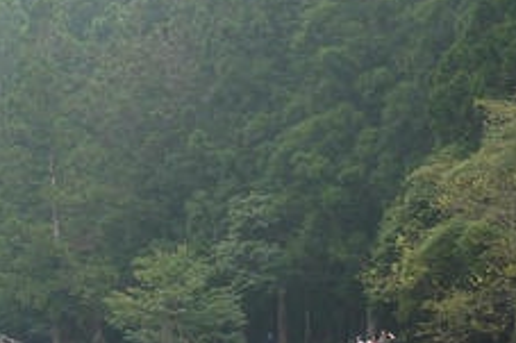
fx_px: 3151
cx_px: -568
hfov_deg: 8.8
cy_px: 588
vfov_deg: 6.1
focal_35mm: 220
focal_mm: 20
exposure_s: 1/1000
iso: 160
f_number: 2
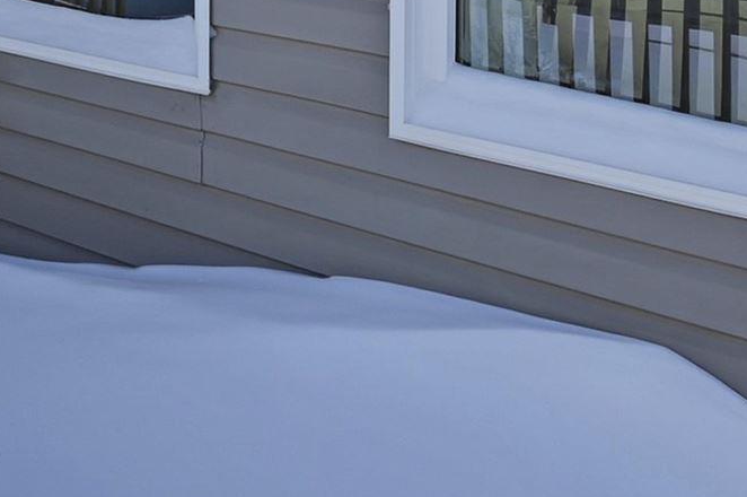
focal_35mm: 65
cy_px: -254
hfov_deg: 26.3
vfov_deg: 18.4
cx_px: -225
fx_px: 1347
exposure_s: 1/1250
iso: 100
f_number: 8
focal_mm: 14
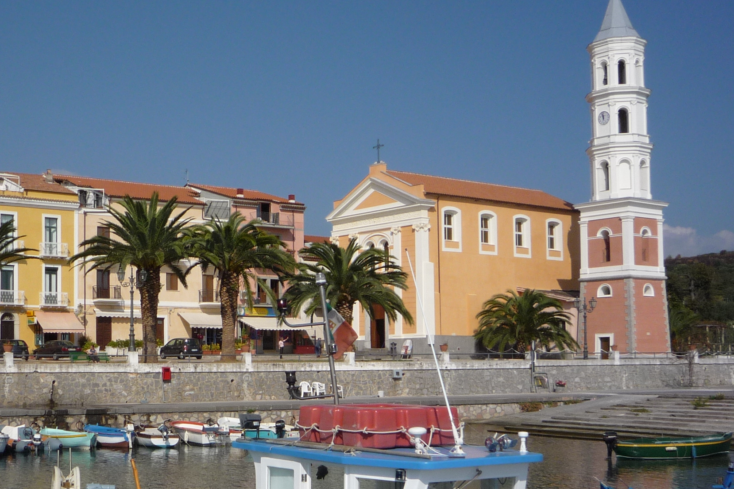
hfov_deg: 37.0
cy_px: 335
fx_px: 1080
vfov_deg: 25.3
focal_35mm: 53
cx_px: 230
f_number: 5.6
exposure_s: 1/800
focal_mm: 5.2
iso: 100
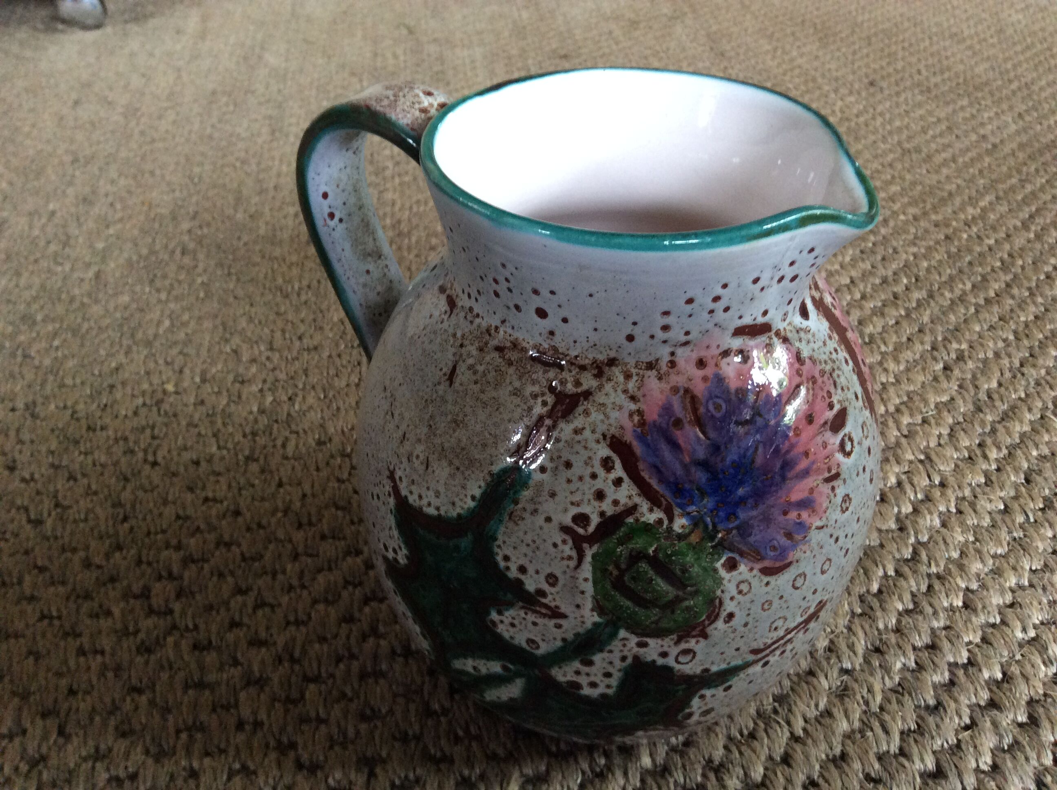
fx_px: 976
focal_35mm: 32
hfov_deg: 56.9
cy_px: 395
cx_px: 528
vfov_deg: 44.1
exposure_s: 1/25
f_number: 2.4
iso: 160
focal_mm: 3.3
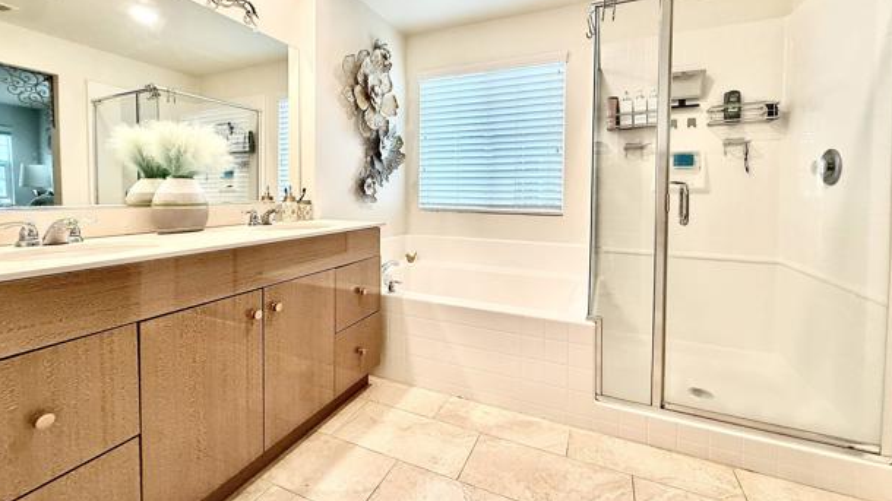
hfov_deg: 99.4
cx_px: 440
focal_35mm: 16
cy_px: 202
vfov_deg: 66.5
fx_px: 378
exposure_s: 1/120
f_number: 2.2
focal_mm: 2.22
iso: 250
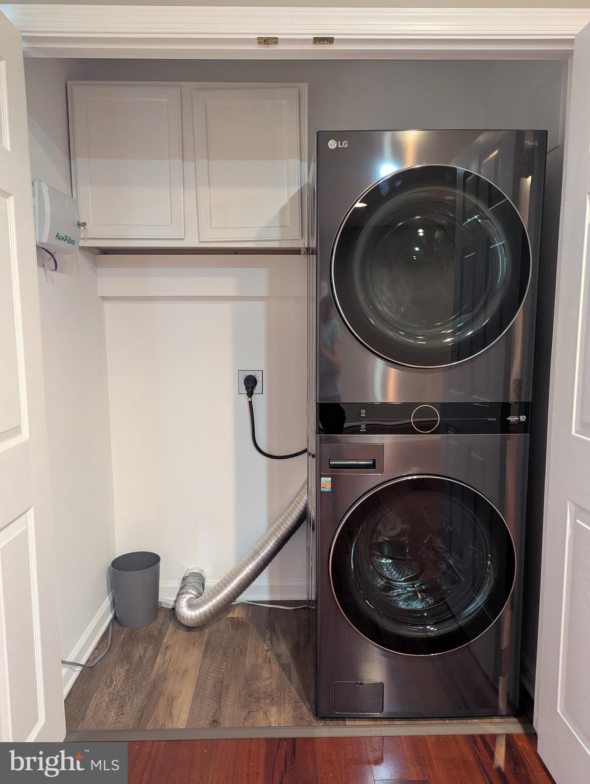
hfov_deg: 56.9
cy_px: 392
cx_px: 295
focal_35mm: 24
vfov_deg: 71.5
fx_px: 544
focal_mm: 6.81
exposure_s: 1/24
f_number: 1.85
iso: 623
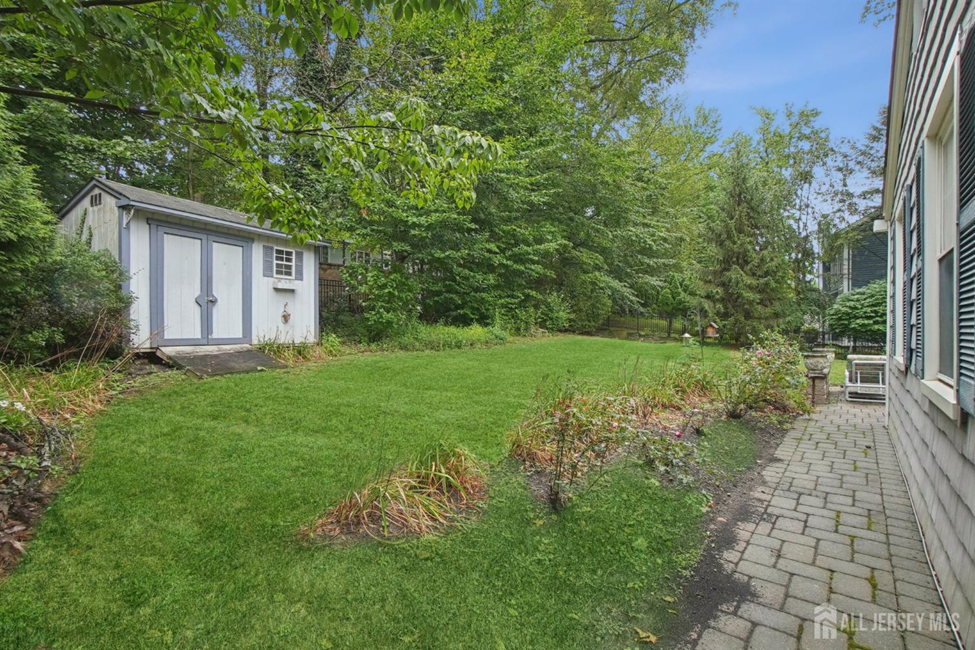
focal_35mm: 15
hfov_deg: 100.4
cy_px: 325
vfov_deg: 77.3
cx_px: 488
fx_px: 406
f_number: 9
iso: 640
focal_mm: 10
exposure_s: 1/125
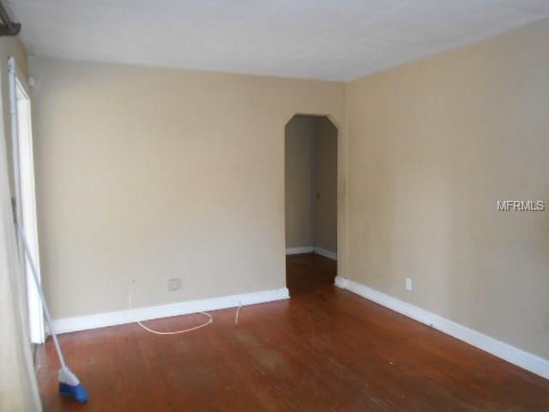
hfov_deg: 67.3
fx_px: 412
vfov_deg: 53.1
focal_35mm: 26
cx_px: 274
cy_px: 206
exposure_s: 1/25
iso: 320
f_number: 3.5
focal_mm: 4.6
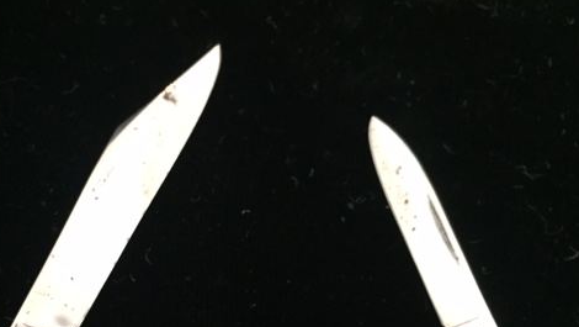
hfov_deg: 46.9
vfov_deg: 27.2
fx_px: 661
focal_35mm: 43
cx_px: 218
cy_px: 263
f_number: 2.2
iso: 250
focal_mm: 4.15
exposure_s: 1/15
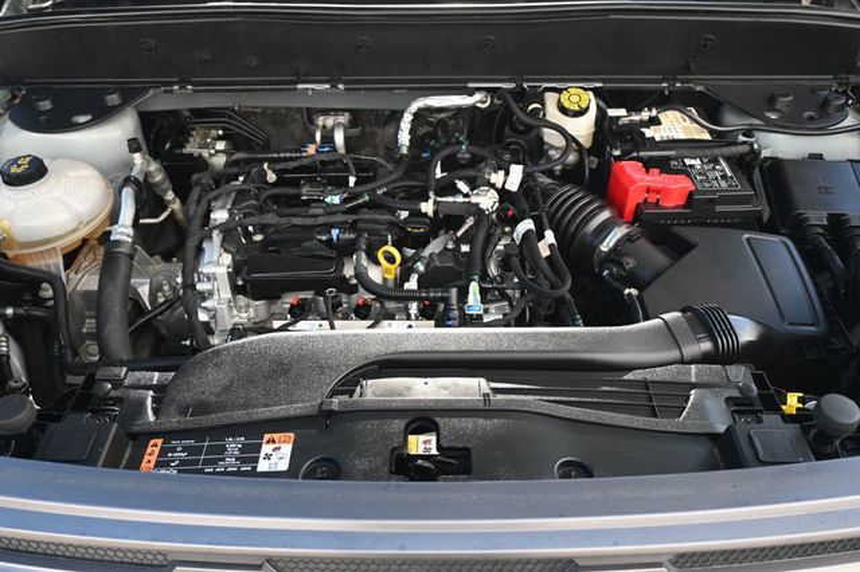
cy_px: 286
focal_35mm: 32
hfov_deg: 59.5
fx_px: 752
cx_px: 430
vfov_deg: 41.7
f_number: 4
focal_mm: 21
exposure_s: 1/250
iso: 400
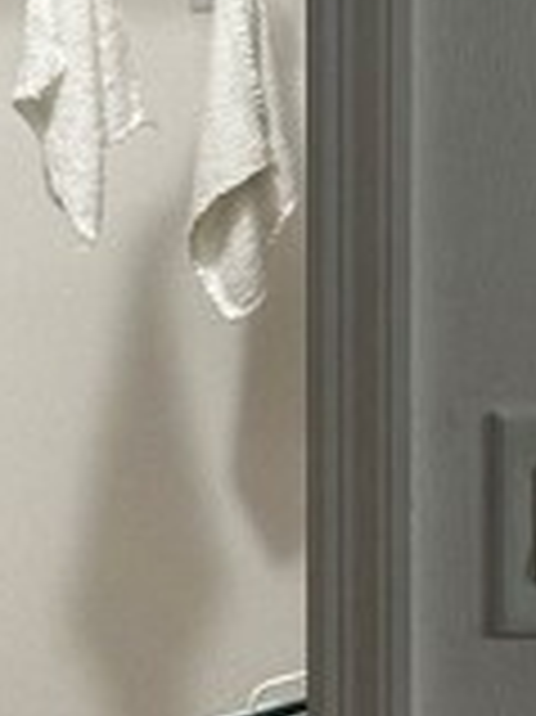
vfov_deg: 8.5
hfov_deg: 6.4
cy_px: 504
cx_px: -23
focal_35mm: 232
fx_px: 4796
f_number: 1.78
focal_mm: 6.86
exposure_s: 1/40
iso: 320
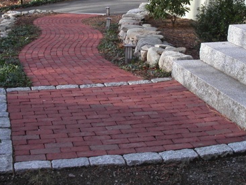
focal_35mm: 66
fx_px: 469
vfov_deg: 22.1
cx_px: 118
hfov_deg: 29.4
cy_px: 54
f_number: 4.5
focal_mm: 7.8
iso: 100
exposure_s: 1/90
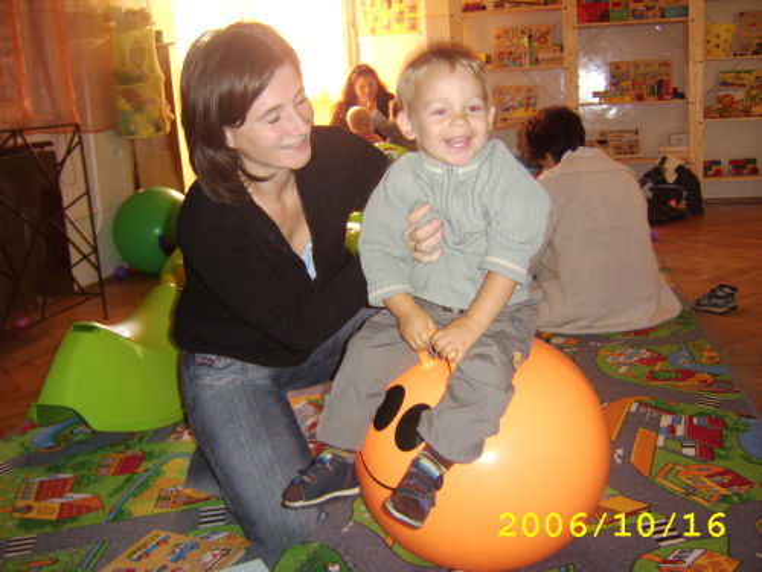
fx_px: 682
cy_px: 286
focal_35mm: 31
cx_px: 381
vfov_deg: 45.4
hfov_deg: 58.4
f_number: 2.7
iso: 141
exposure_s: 1/30
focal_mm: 8.13
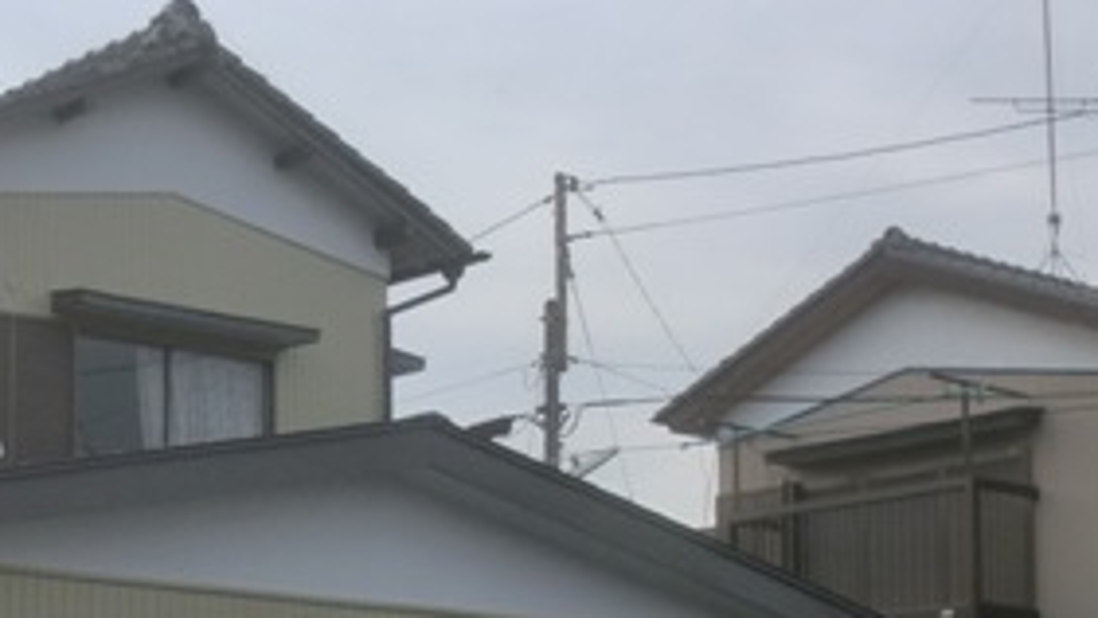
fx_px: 2533
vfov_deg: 13.6
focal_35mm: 87
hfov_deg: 23.6
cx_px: 59
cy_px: 688
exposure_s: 1/320
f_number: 3.1
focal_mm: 6.3
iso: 64
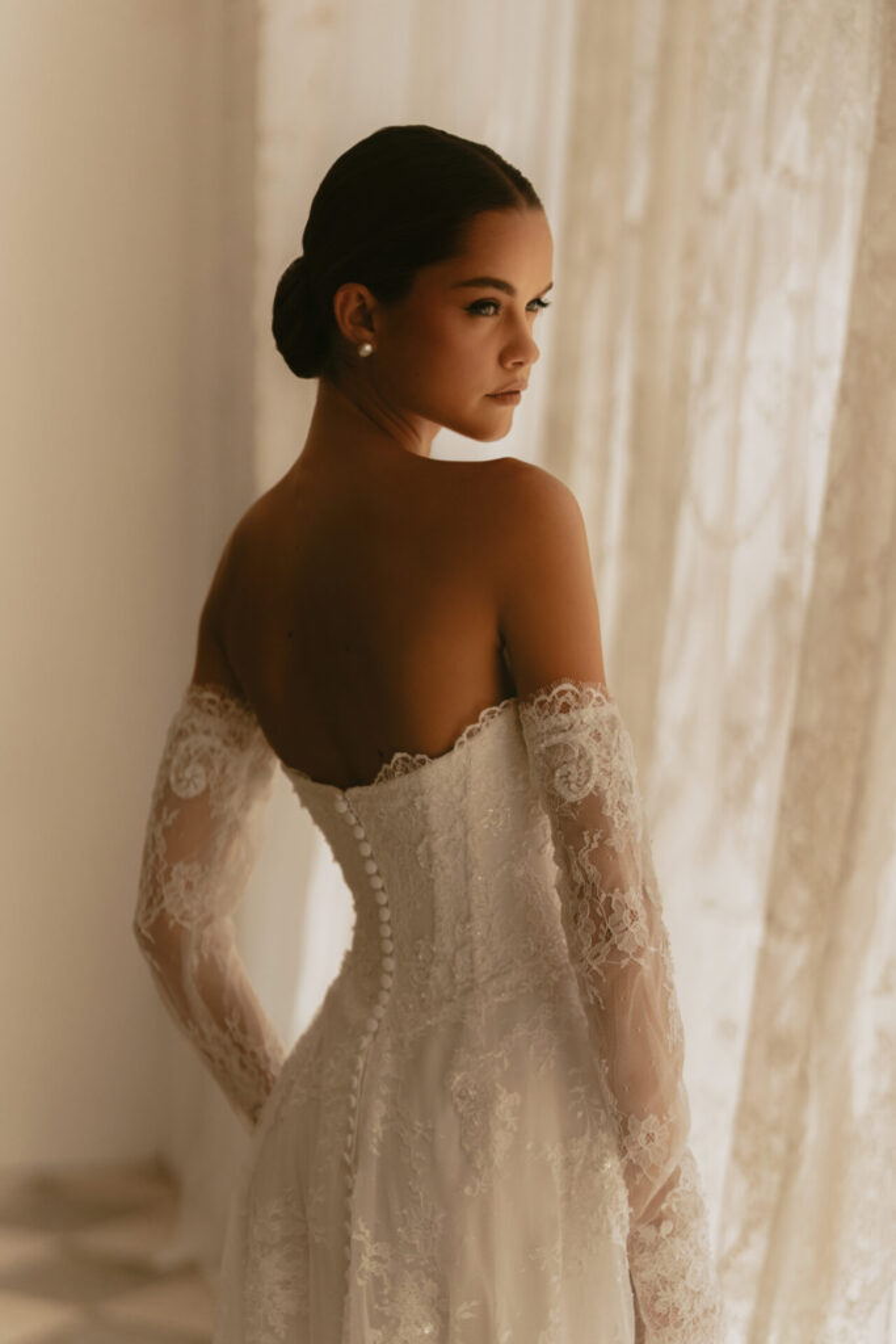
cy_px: 672
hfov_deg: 16.1
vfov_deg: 23.9
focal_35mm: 85
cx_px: 448
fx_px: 3172
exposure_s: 1/6400
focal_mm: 85
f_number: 1.4
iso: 400
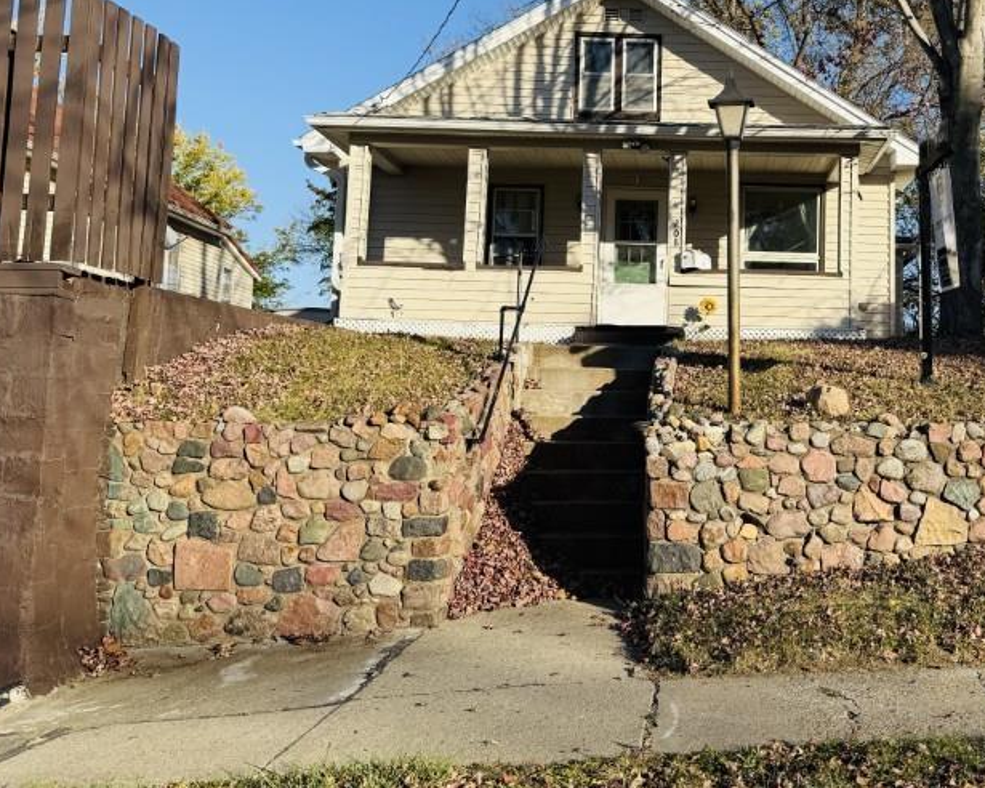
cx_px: 698
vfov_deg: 38.0
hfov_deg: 45.7
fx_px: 1137
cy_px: 303
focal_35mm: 39
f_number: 1.78
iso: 80
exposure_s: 1/3425
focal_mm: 6.76
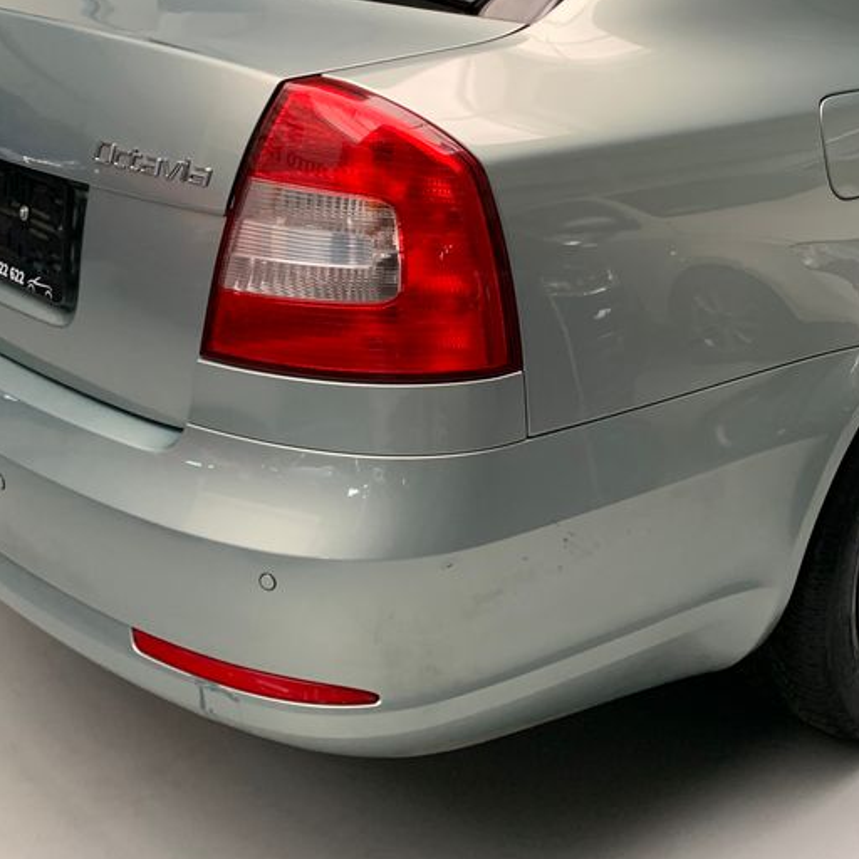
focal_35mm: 46
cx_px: 638
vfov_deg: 36.2
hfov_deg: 36.0
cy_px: 257
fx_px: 1291
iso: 200
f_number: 1.8
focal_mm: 4.25
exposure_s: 1/60
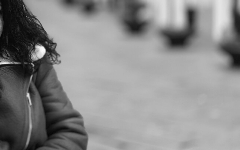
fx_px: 680
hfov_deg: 19.9
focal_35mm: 104
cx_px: 58
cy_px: 14
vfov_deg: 12.5
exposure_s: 1/150
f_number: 2.4
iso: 16
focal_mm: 6
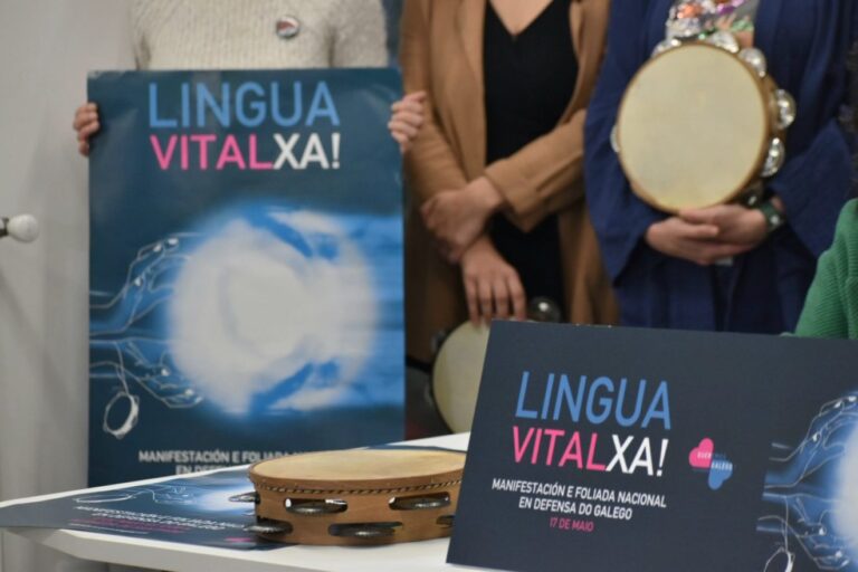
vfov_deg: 9.1
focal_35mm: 150
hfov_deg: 13.7
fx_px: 3575
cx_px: 429
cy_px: 286
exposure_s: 1/250
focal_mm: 100
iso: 800
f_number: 4.8
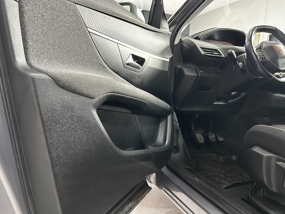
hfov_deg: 67.3
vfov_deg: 53.1
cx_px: 142
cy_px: 107
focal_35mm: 26
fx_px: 214
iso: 320
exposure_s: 1/50
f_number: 1.5
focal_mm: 5.7
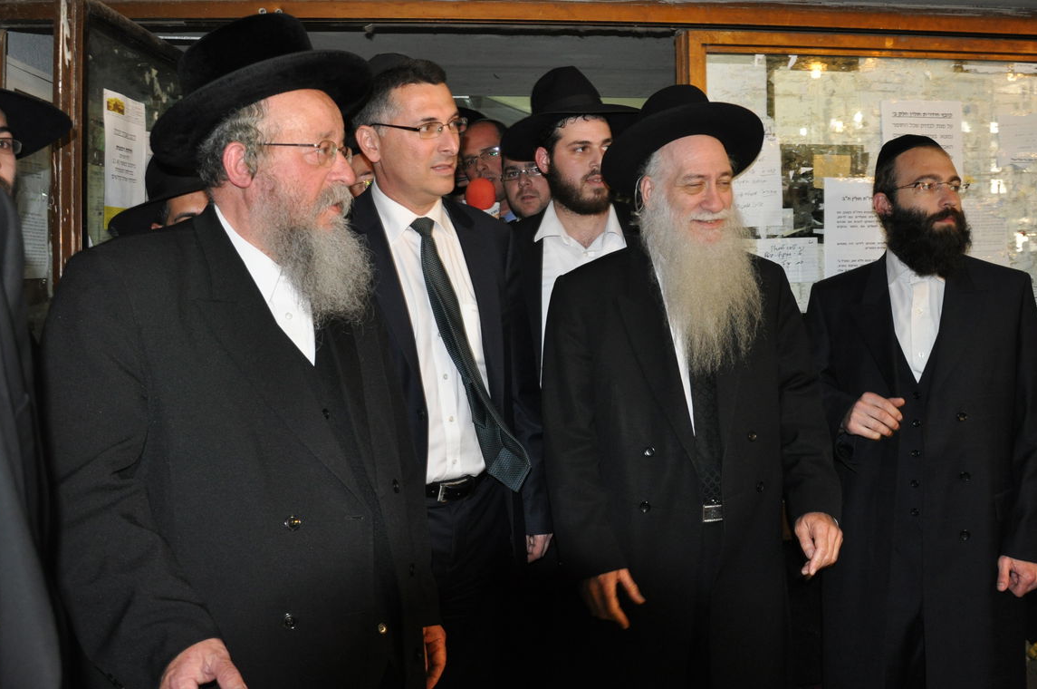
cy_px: 276
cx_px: 535
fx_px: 949
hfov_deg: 57.3
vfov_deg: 39.7
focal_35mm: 33
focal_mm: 18
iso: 800
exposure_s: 1/60
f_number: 3.5
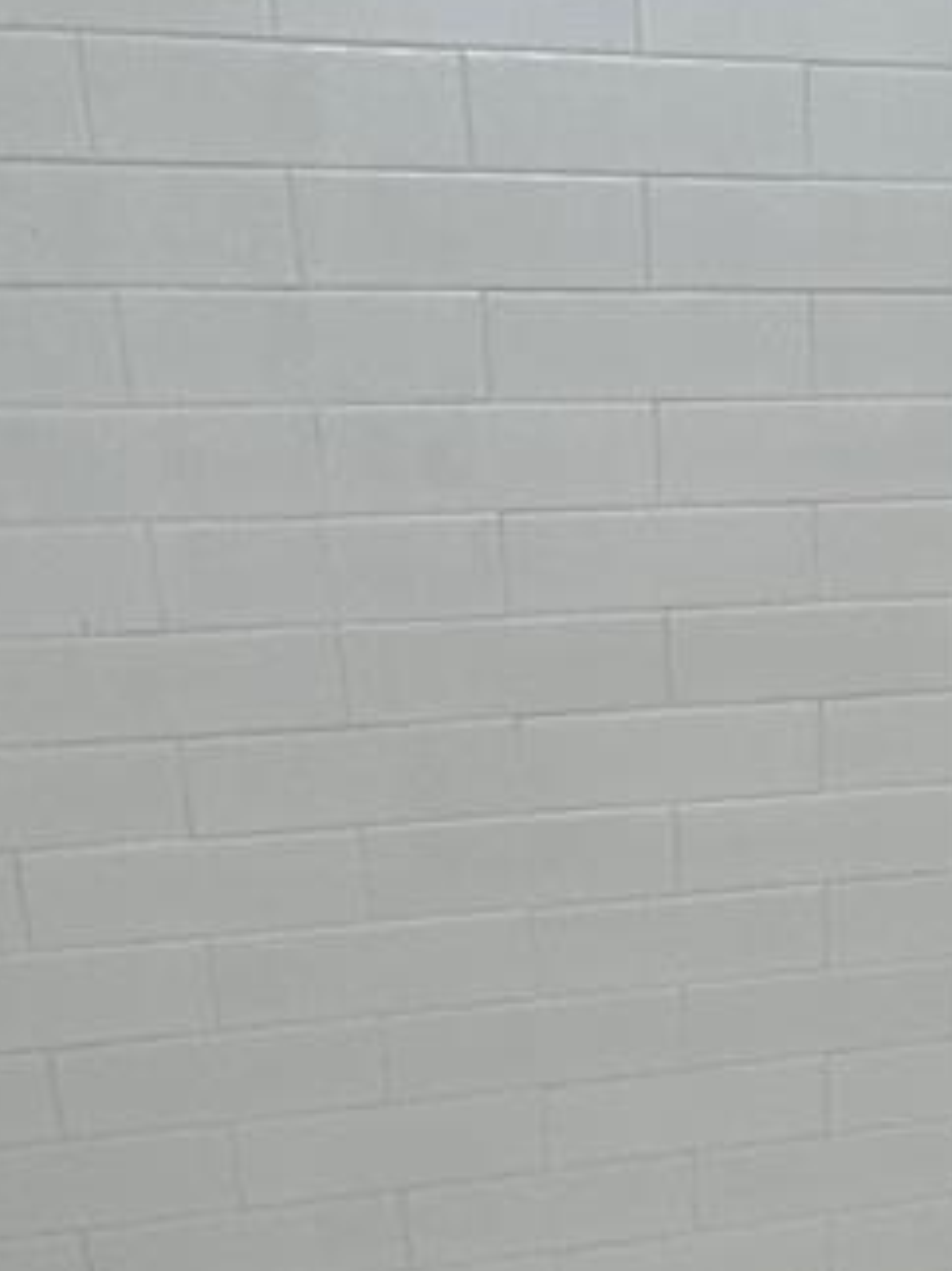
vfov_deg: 36.4
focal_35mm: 52
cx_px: 1078
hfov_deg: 25.7
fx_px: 1908
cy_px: 858
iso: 64
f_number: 2.2
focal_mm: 2.22
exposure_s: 1/120
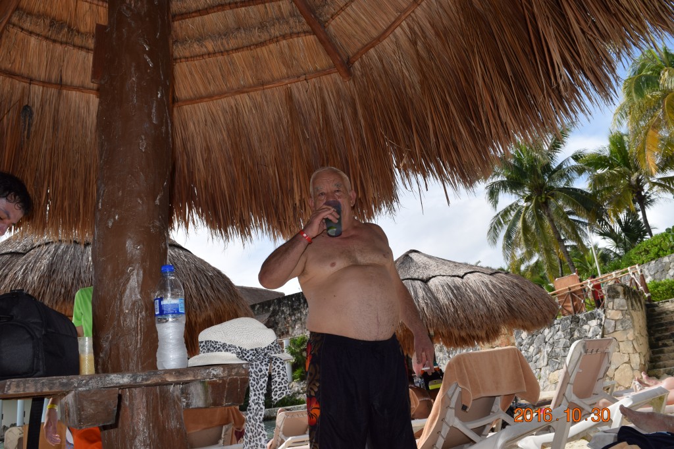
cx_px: 337
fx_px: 505
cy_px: 224
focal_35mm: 27
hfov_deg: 67.4
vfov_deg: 47.9
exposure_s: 1/200
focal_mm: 18
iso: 100
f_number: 9
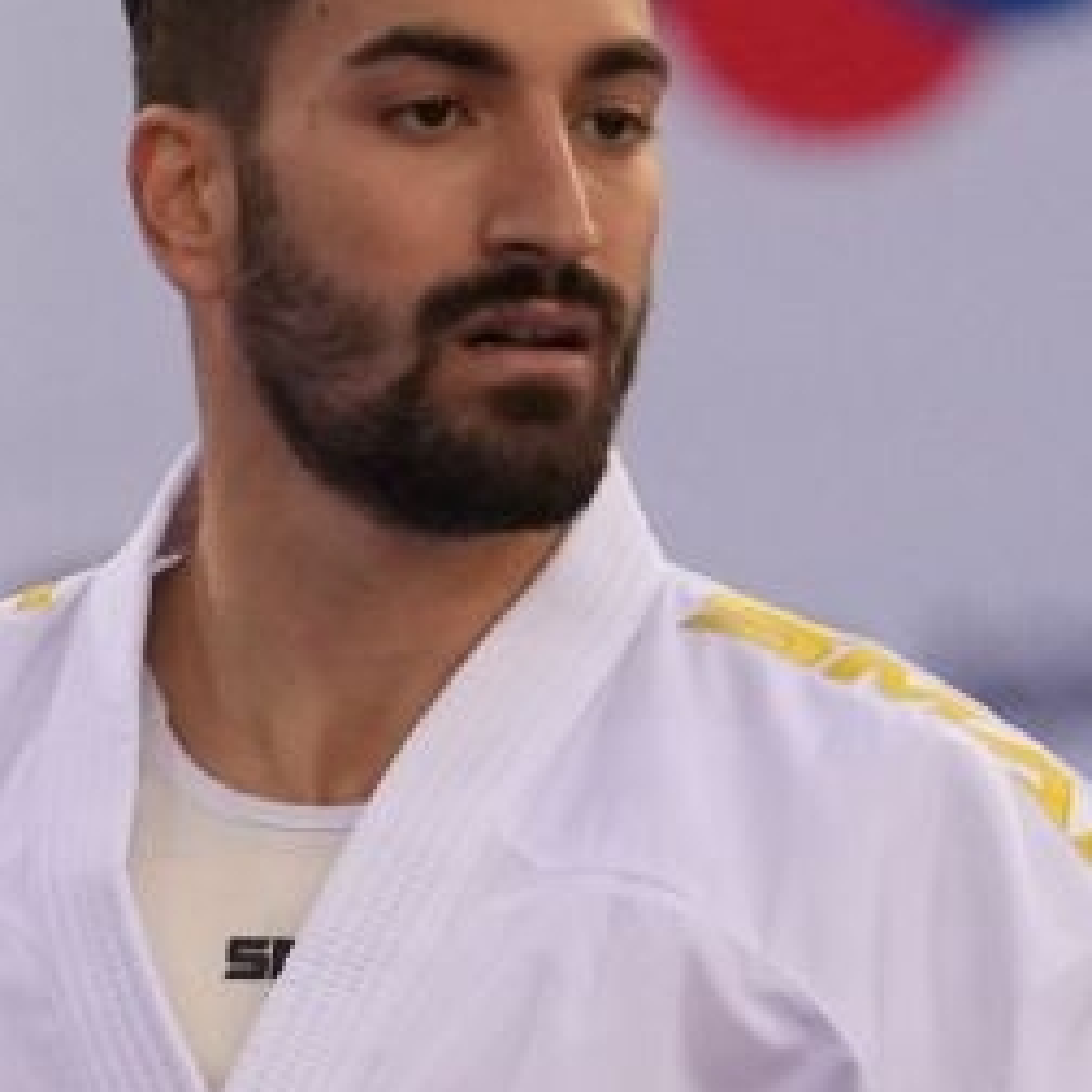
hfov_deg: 1.0
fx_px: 64992
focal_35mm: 1821
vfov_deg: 1.0
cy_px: 1794
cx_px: 2080
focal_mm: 200
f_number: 2.8
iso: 2000
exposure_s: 1/1000
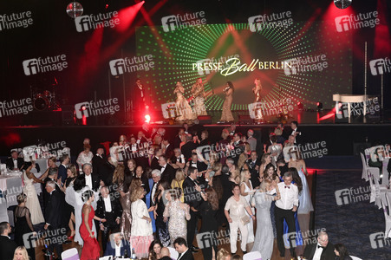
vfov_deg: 19.4
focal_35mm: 70
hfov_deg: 28.9
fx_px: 760
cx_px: 196
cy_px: 130
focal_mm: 70
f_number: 5.6
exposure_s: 1/160
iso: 1600
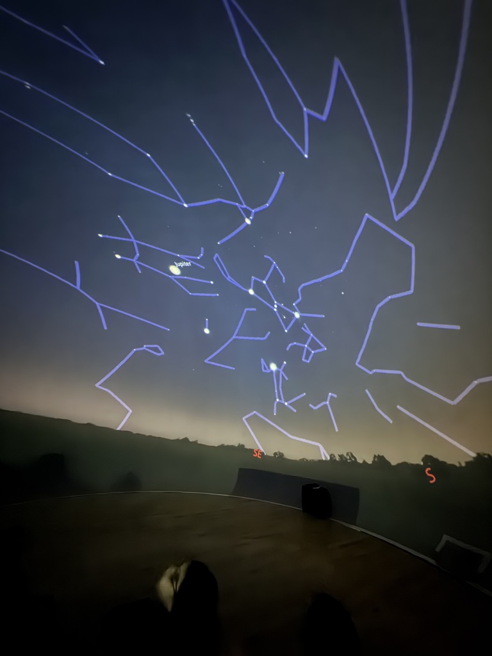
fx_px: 265
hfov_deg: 85.7
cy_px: 328
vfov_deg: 102.1
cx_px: 246
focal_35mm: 14
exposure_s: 1/4
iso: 3200
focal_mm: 2.22
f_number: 2.2
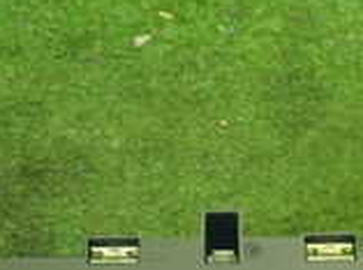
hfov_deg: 17.1
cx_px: 243
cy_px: 418
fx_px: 1203
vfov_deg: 12.2
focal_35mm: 115
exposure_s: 1/30
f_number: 2.3
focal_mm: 5.4
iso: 800
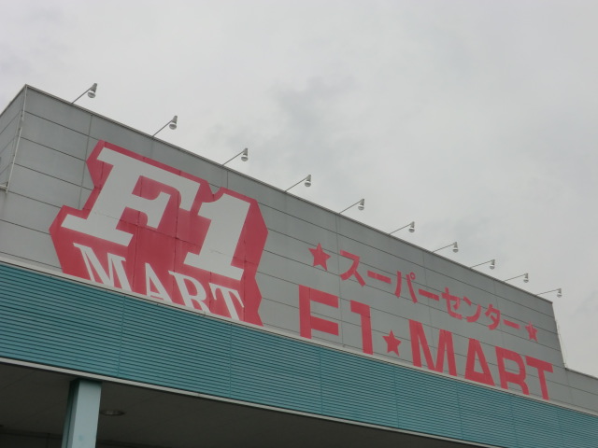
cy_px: 224
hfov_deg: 46.8
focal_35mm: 40
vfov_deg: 36.0
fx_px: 691
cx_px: 299
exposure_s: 1/250
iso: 80
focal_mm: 7.1
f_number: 8.8
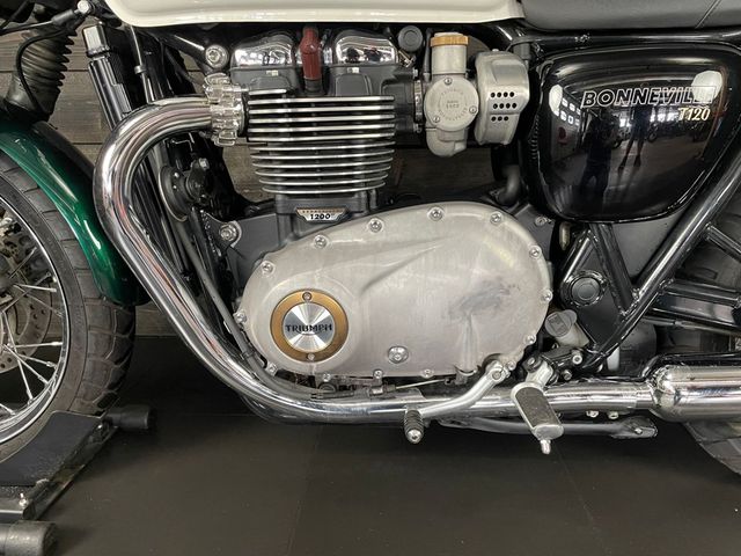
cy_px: 278
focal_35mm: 26
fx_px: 557
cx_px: 370
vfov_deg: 53.1
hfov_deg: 67.3
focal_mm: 4.2
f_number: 1.6
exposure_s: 1/50
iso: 250
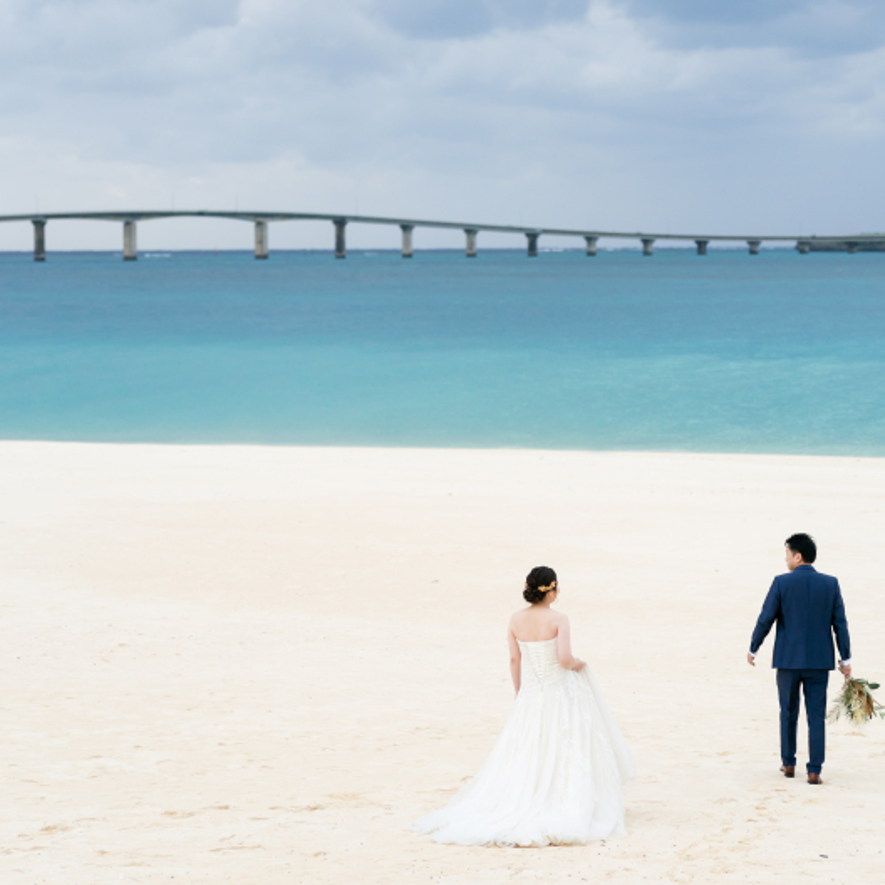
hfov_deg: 22.8
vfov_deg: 22.8
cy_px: 442
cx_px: 461
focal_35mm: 76
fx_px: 2198
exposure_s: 1/3200
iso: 250
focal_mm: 59
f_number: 2.5
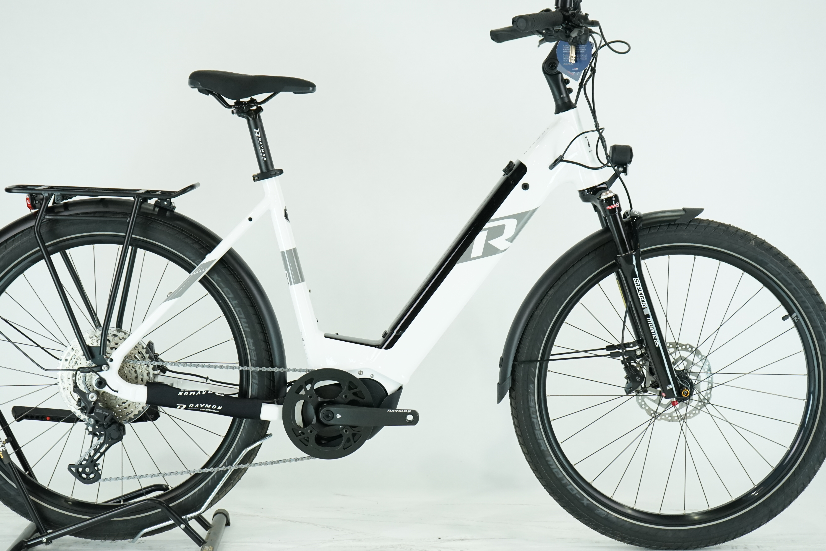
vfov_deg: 20.6
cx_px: 389
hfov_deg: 30.5
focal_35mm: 66
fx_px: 1514
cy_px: 261
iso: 1600
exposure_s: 1/200
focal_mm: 58
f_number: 5.6
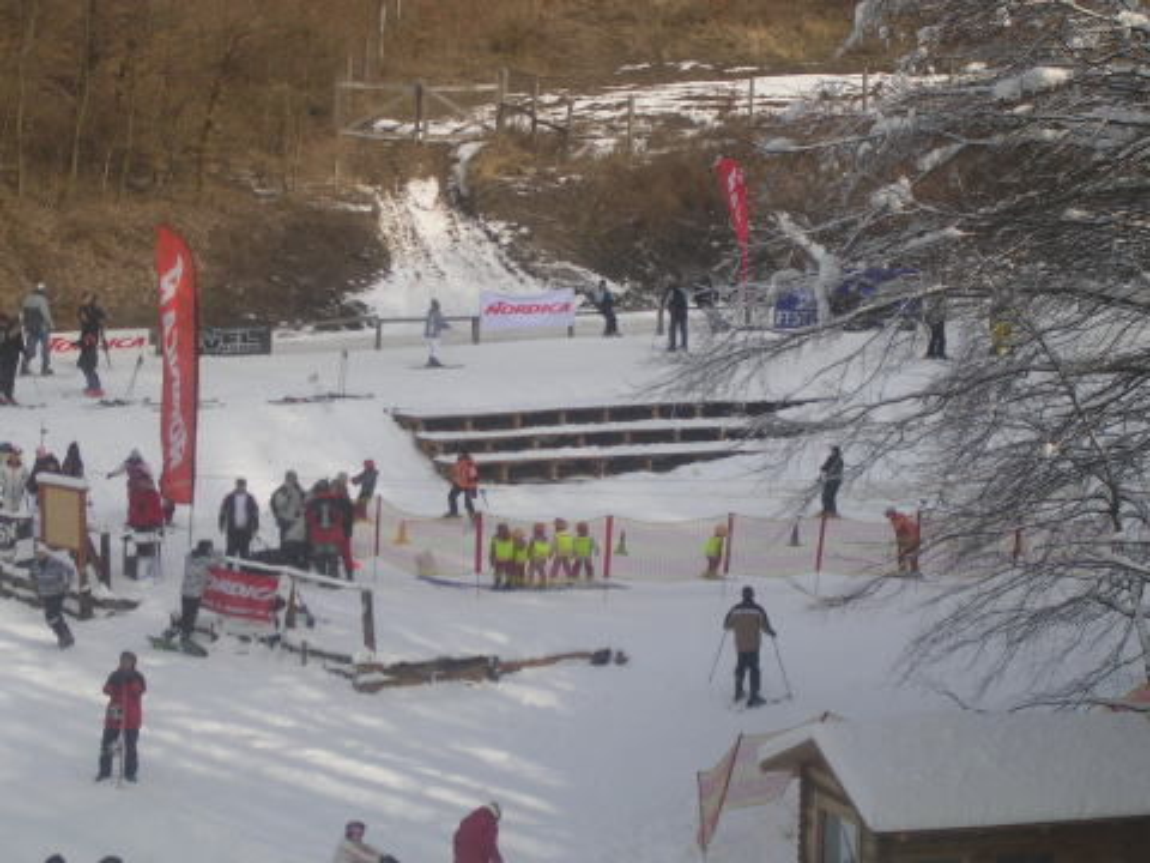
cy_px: 432
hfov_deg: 17.1
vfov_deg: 12.9
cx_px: 575
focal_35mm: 115
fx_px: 3820
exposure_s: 1/370
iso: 50
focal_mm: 17.4
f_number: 4.9
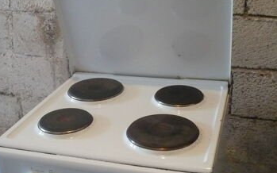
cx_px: 120
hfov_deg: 39.5
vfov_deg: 25.3
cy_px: 74
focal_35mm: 51
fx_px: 385
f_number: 2.8
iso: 400
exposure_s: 1/15
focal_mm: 5.8
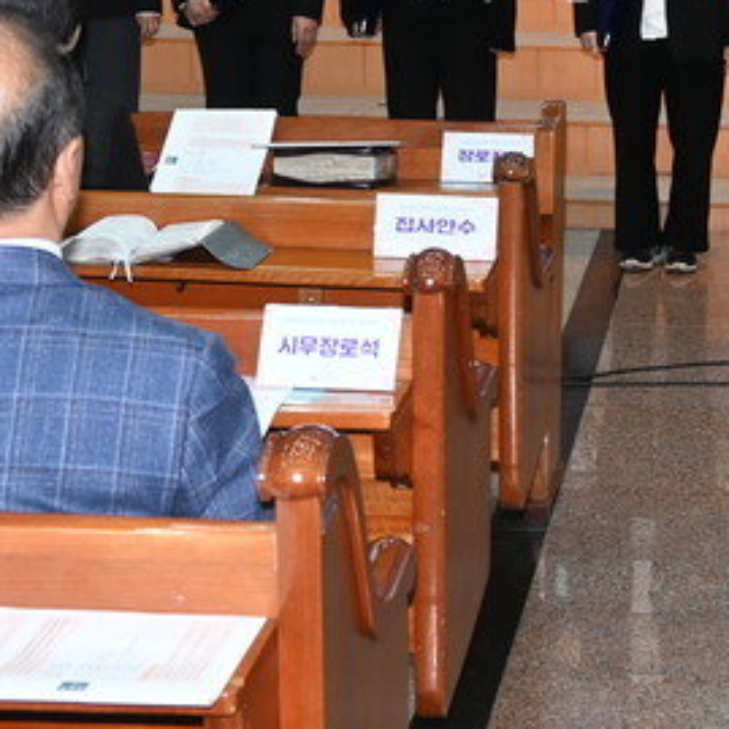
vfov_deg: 17.4
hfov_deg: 17.6
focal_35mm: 97
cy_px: -50
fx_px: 2311
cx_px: 667
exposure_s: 1/60
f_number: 4
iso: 500
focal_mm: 16
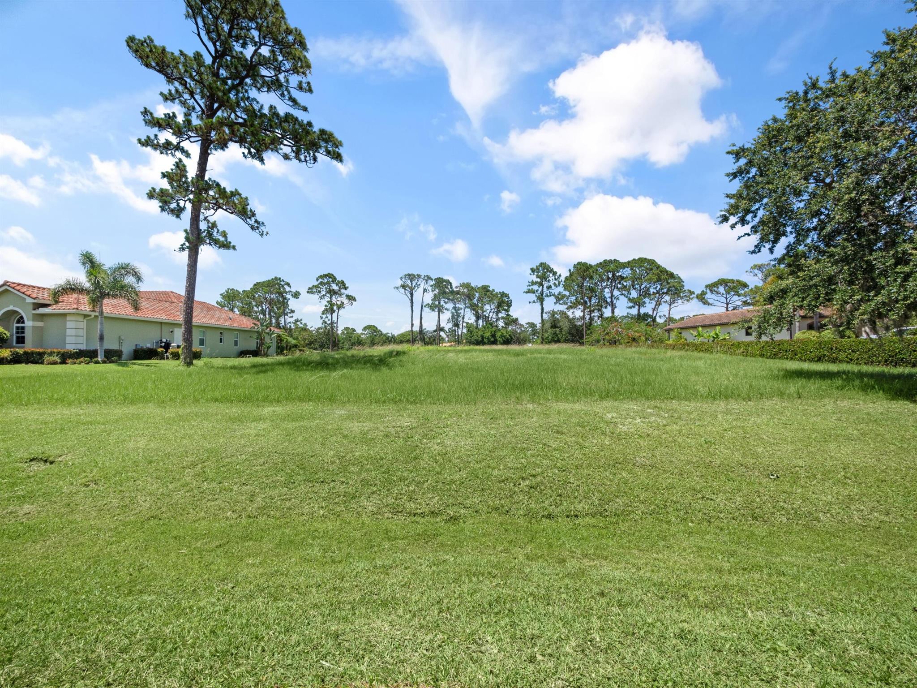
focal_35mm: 14
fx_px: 371
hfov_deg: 102.1
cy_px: 344
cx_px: 458
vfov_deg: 85.7
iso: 200
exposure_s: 1/500
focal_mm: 7
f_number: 8
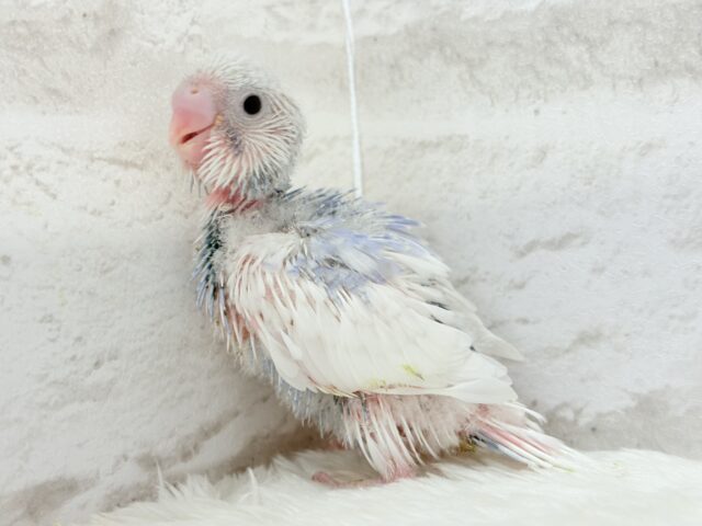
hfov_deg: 36.8
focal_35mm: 52
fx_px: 1055
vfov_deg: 28.0
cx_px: 351
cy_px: 263
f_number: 1.6
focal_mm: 5.96
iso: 50
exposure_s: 1/50
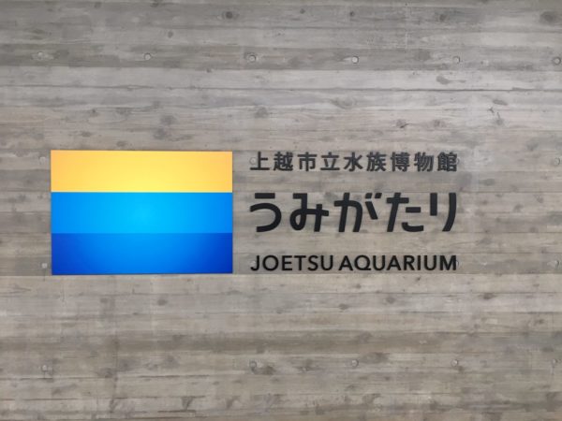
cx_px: 281
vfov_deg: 48.2
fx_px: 471
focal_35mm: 29
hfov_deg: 61.7
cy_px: 210
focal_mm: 4.15
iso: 25
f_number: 2.2
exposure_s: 1/30
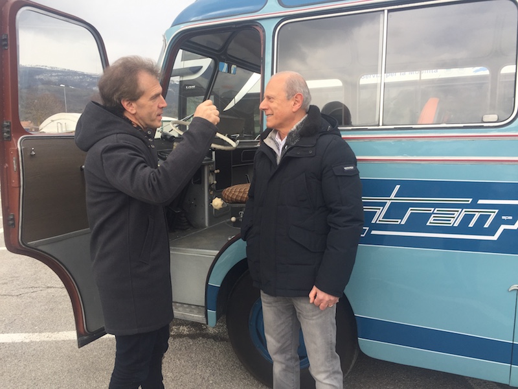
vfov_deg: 48.2
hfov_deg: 61.7
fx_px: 434
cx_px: 259
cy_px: 194
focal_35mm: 29
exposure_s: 1/421
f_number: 2.2
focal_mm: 4.15
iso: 32
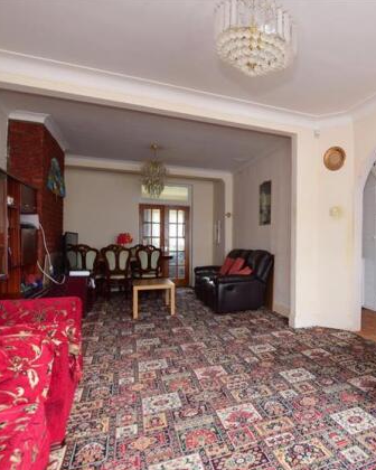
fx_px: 306
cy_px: 241
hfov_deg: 58.2
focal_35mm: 22
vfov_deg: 75.0
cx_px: 302
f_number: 6.3
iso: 400
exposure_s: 1/6
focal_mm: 10
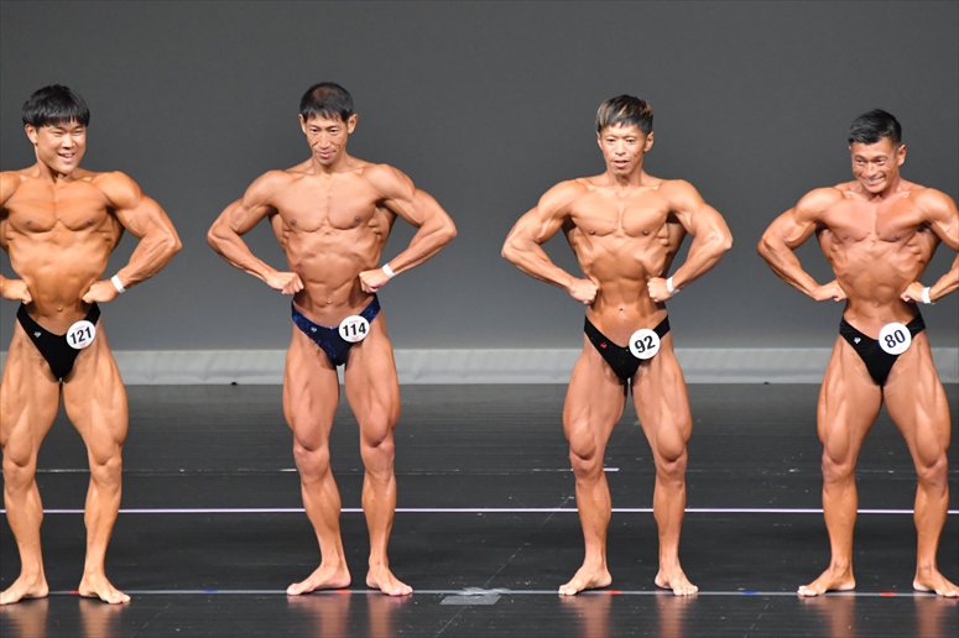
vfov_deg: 4.0
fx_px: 9186
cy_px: 319
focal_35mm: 345
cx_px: 480
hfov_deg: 6.0
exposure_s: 1/400
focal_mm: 230
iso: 6400
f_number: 5.6
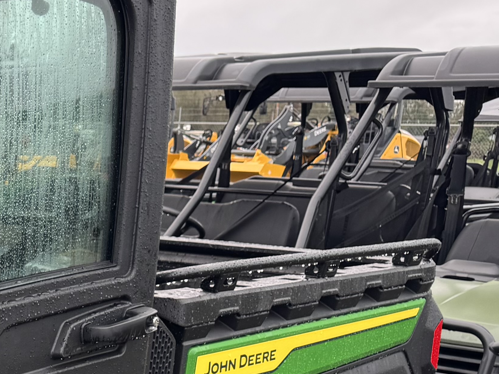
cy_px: 452
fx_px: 1196
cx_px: -257
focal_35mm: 83
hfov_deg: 20.2
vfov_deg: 17.0
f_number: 1.78
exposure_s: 1/138
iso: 50
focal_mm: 6.76
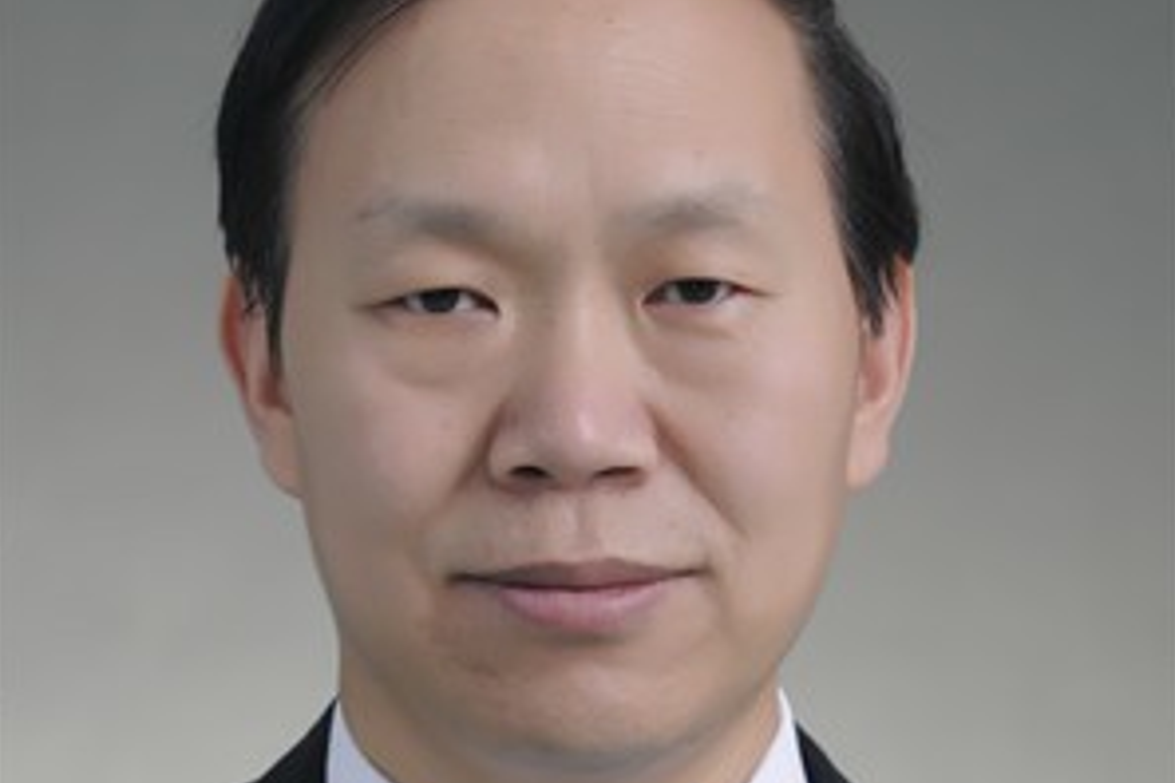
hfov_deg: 10.6
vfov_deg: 7.1
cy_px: 536
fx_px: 6324
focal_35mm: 194
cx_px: 586
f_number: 5.6
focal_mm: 85
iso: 160
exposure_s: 1/125
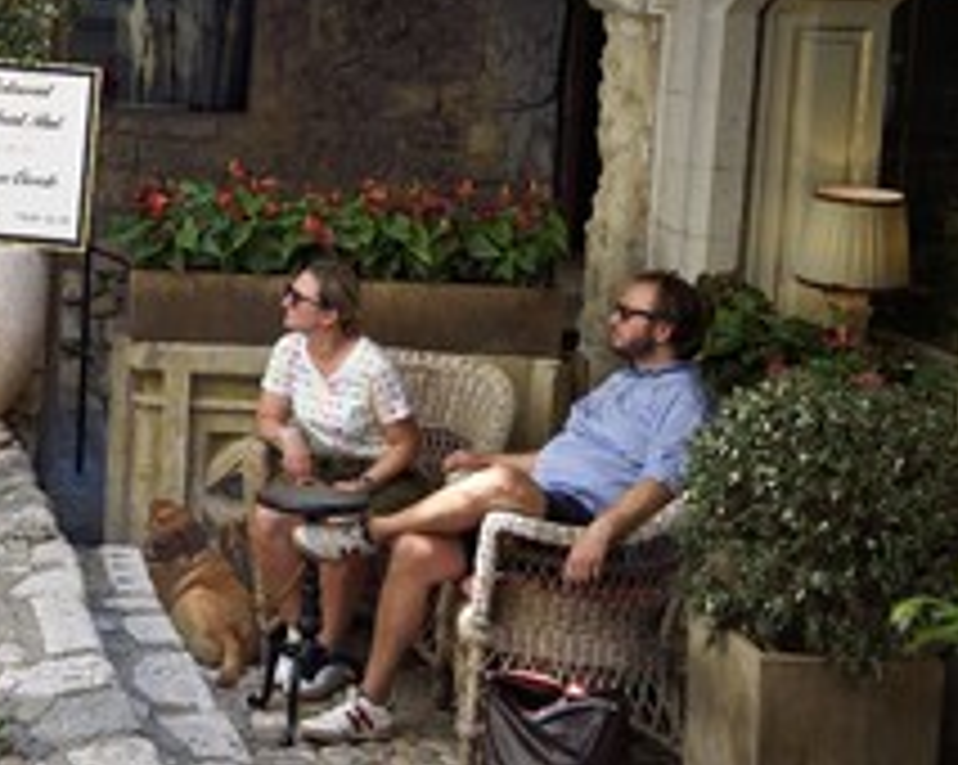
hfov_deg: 27.6
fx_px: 1841
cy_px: 140
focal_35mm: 65
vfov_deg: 23.1
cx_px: 20
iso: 200
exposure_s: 1/60
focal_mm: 35
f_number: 8
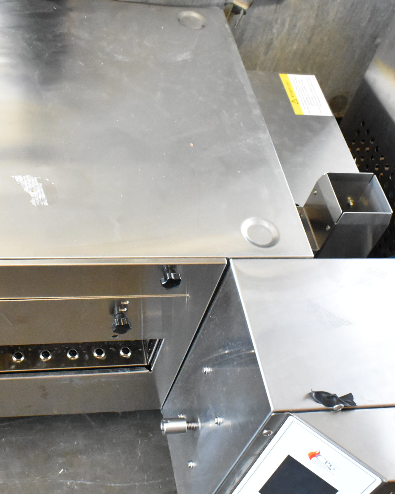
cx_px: 114
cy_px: 265
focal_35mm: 53
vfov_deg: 35.3
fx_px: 774
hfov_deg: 28.3
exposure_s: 1/125
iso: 6400
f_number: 5.6
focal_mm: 18
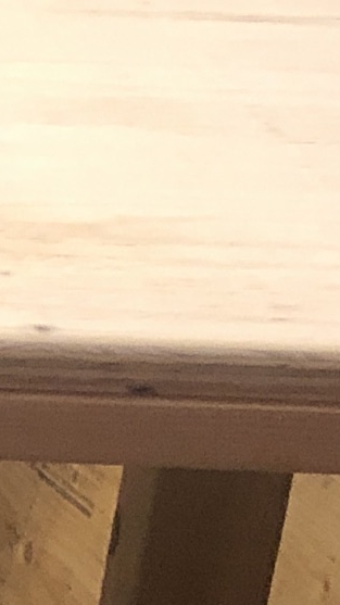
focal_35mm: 221
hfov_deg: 4.7
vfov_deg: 9.4
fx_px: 3545
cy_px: 982
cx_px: -1262
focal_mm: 3.99
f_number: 1.8
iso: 100
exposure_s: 1/6
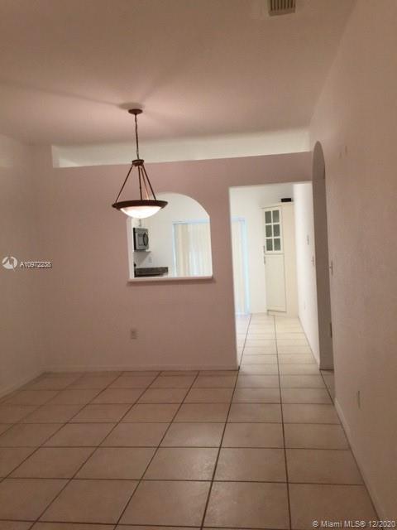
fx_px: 443
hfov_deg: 48.2
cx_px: 198
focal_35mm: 29
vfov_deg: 61.7
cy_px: 265
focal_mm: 4.15
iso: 50
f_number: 2.2
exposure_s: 1/15
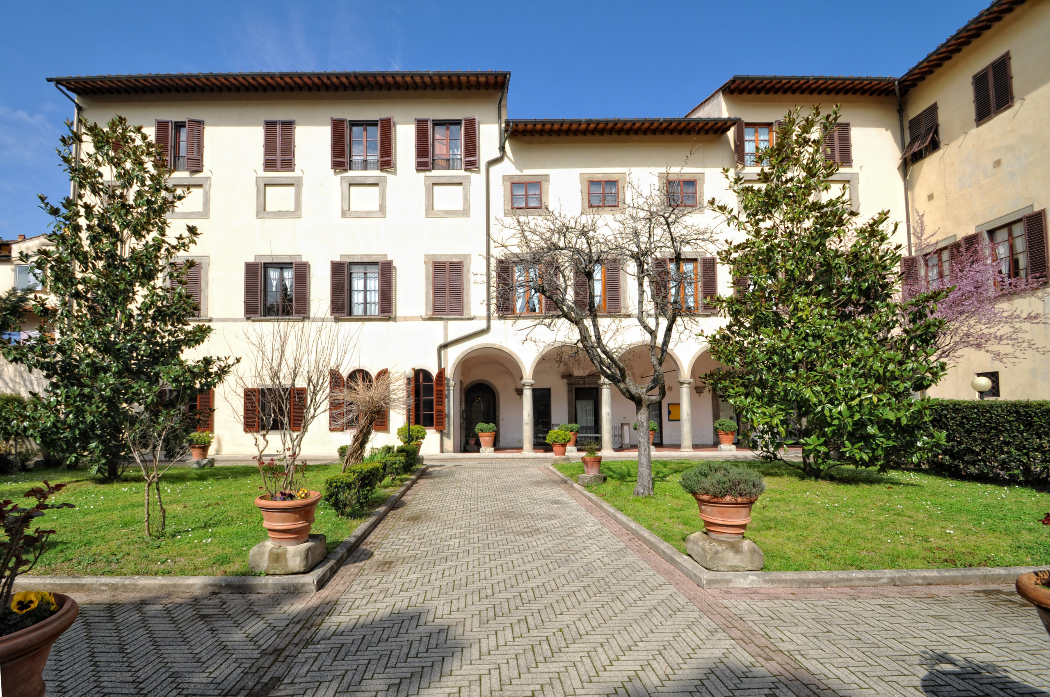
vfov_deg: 77.2
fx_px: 437
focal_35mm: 15
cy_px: 348
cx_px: 525
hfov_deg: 100.5
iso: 100
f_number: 8
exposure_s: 1/250
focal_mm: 10
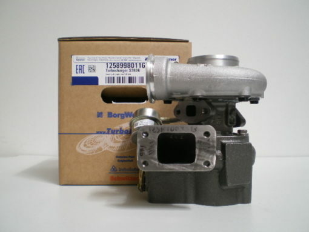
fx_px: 339
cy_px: 116
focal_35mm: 38
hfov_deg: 49.0
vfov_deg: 37.8
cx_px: 154
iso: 100
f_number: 3.1
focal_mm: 6.3
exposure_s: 1/30
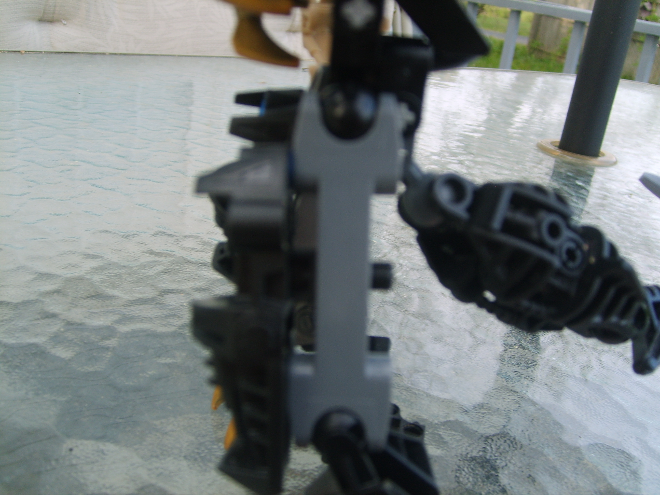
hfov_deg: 52.6
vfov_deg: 40.7
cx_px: 330
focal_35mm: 35
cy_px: 248
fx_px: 667
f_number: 2.8
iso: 50
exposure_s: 1/90
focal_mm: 5.8
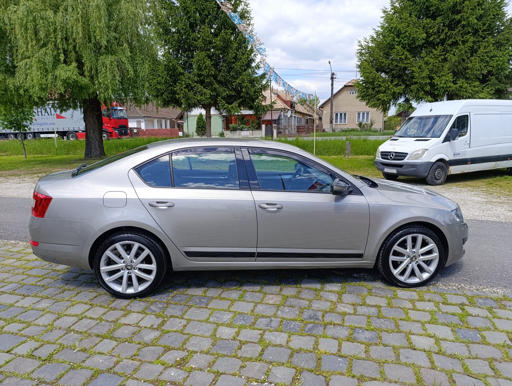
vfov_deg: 59.0
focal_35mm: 23
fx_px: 341
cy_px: 193
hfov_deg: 73.8
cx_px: 256
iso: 50
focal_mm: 6.14
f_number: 1.6
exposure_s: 1/375
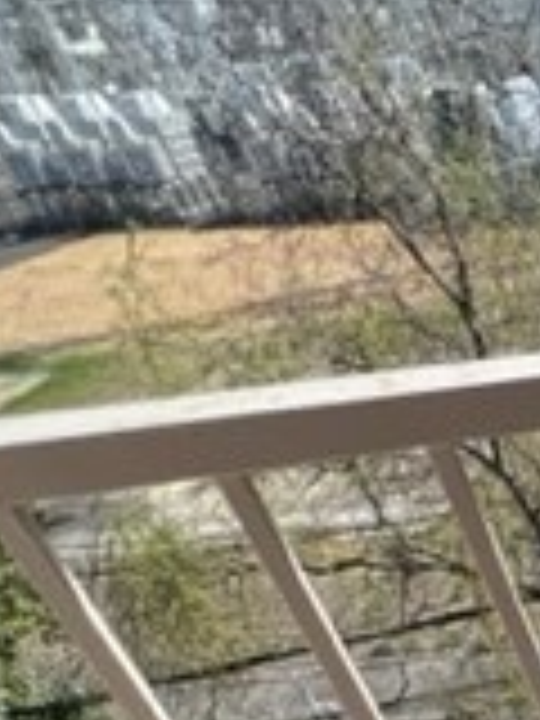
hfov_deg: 17.1
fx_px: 1082
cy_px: 1062
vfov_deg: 26.9
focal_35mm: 52
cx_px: 1166
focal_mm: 1.57
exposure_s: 1/847
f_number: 1.8
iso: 32
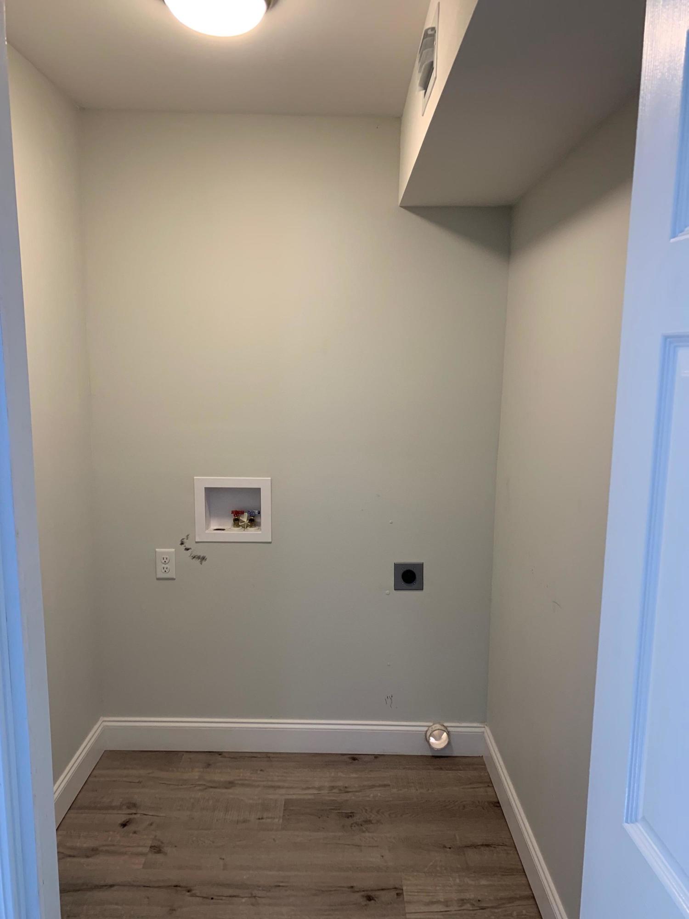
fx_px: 690
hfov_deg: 53.1
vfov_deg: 67.3
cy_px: 460
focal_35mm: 26
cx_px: 344
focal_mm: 4.25
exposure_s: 1/60
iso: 64
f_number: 1.8
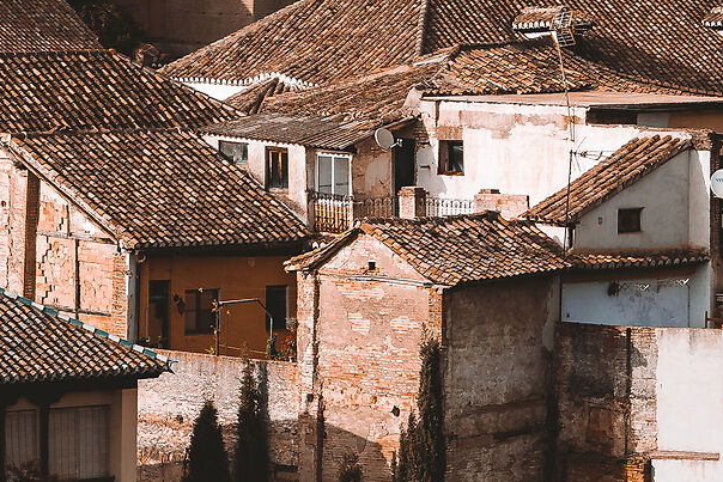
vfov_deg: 4.9
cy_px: -257
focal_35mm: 278
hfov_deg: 7.4
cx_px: 103
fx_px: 5584
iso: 100
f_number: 10
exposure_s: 1/125
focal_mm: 70
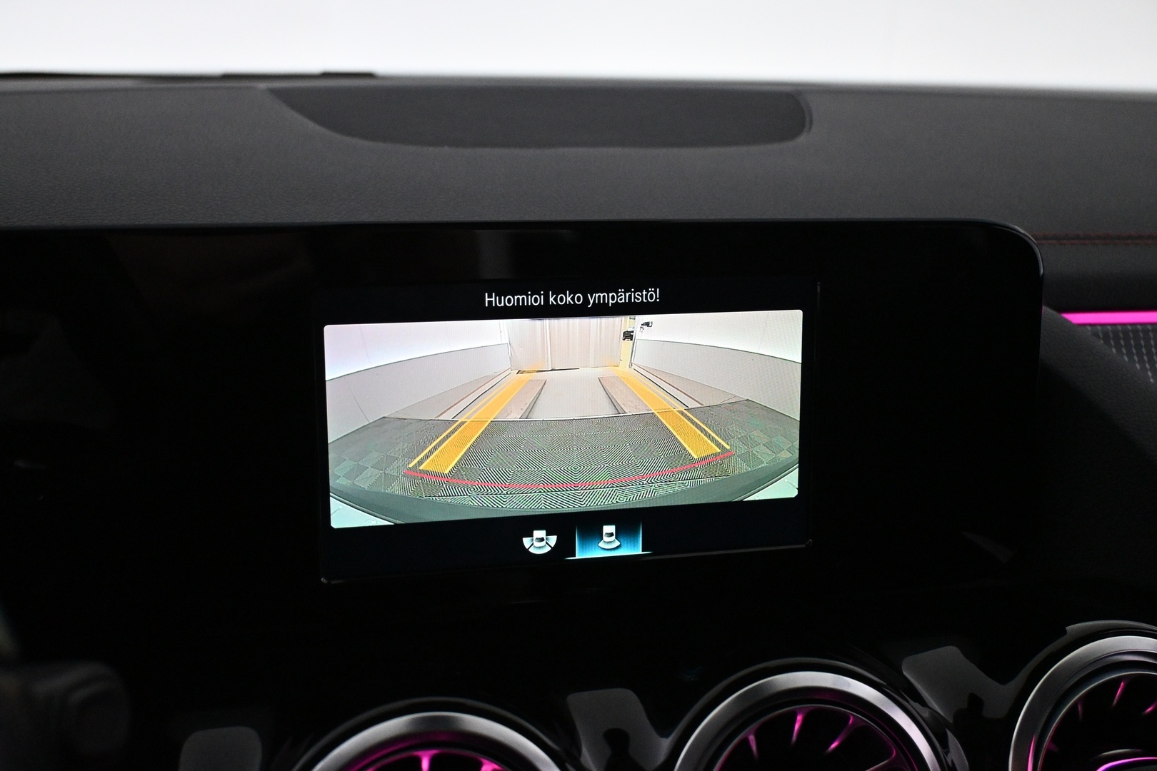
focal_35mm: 39
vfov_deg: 34.2
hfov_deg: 49.6
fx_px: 1253
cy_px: 386
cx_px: 578
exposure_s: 1/200
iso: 4000
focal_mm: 26
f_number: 4.5
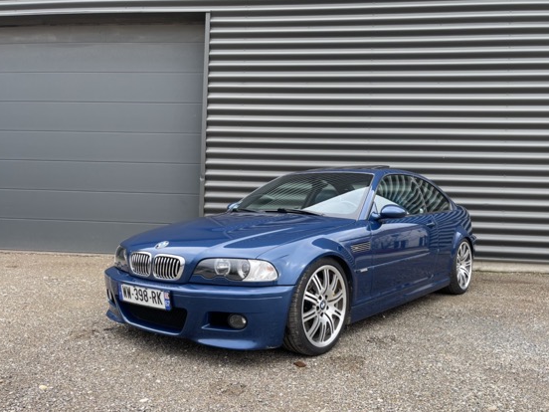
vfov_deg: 48.2
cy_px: 217
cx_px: 307
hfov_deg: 61.5
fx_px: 460
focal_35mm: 29
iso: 40
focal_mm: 5.1
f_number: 1.6
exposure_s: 1/121
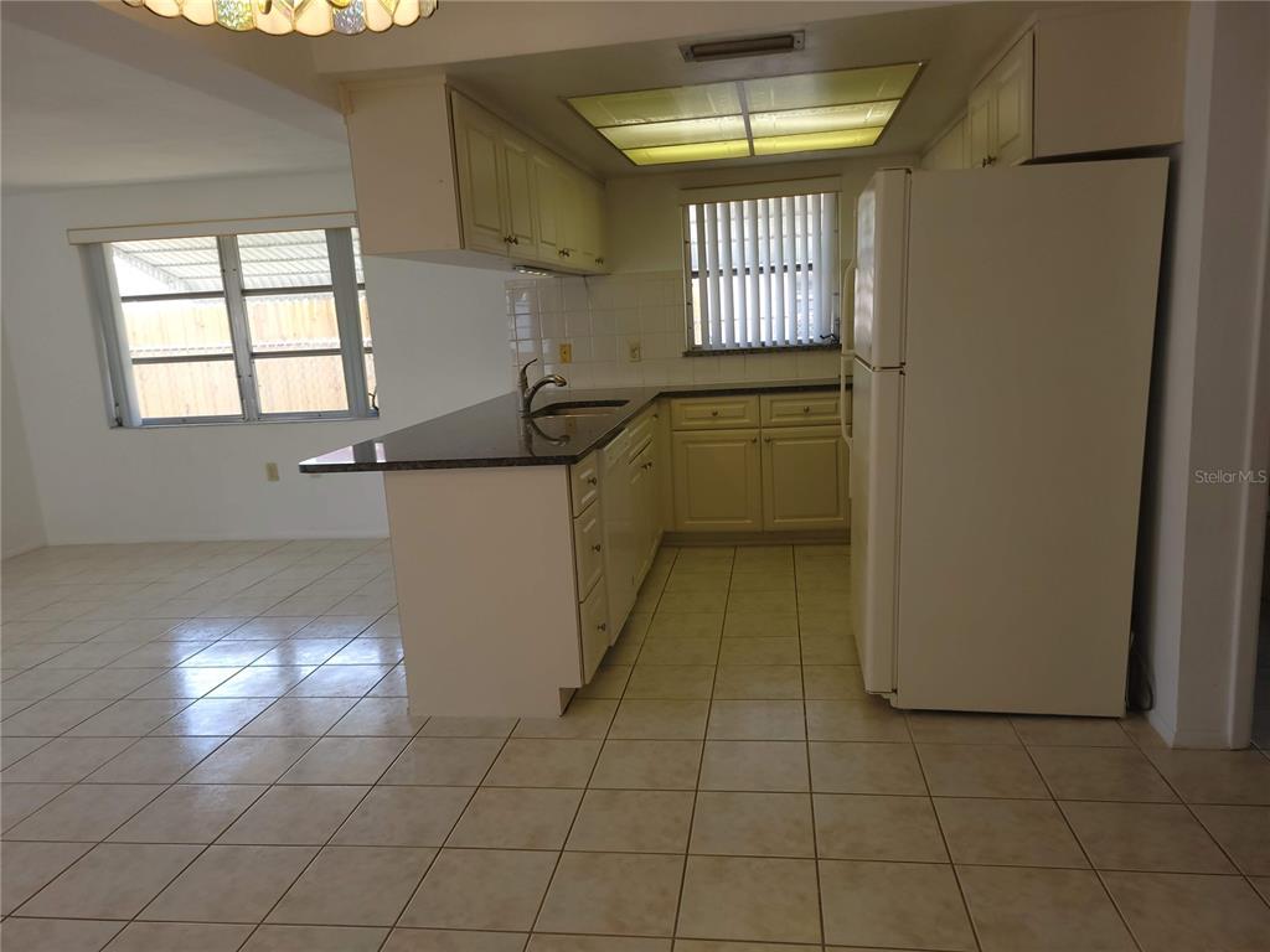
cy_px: 476
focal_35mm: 26
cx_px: 635
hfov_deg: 67.3
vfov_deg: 53.1
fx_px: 954
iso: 64
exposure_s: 1/120
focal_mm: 5.4
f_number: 1.8
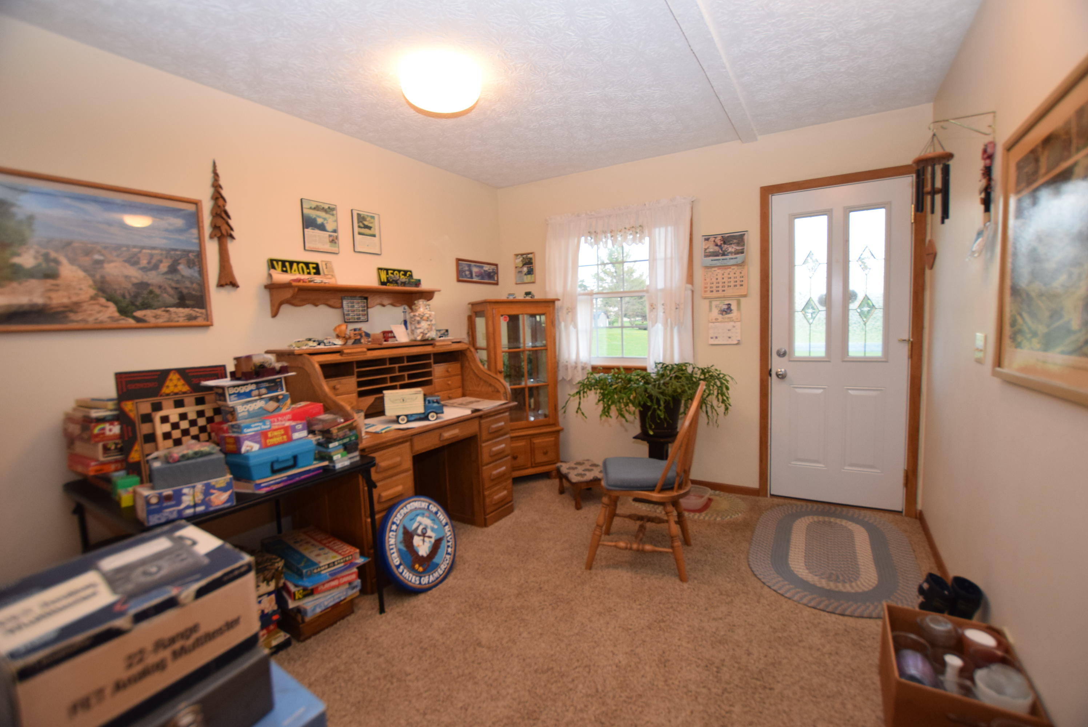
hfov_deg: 100.3
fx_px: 454
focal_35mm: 15
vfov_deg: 77.4
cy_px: 364
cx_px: 544
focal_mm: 10
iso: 800
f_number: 4
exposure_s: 1/60
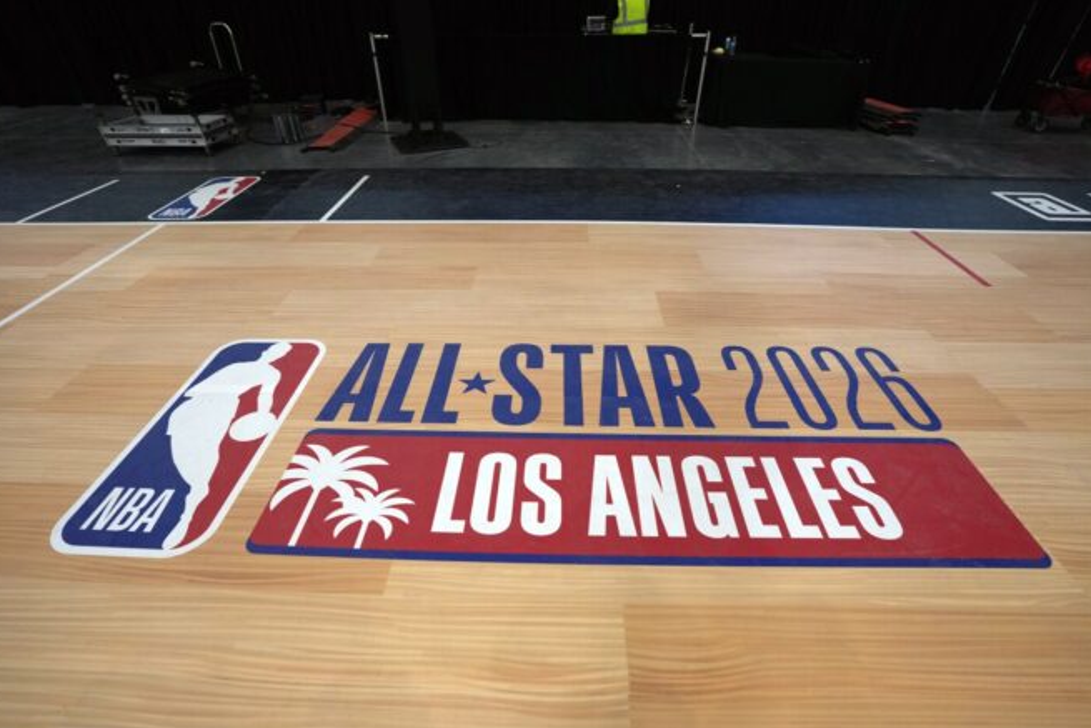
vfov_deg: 70.4
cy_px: 383
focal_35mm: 17
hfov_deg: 93.3
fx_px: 515
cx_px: 541
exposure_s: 1/80
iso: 1250
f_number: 4.5
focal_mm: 16
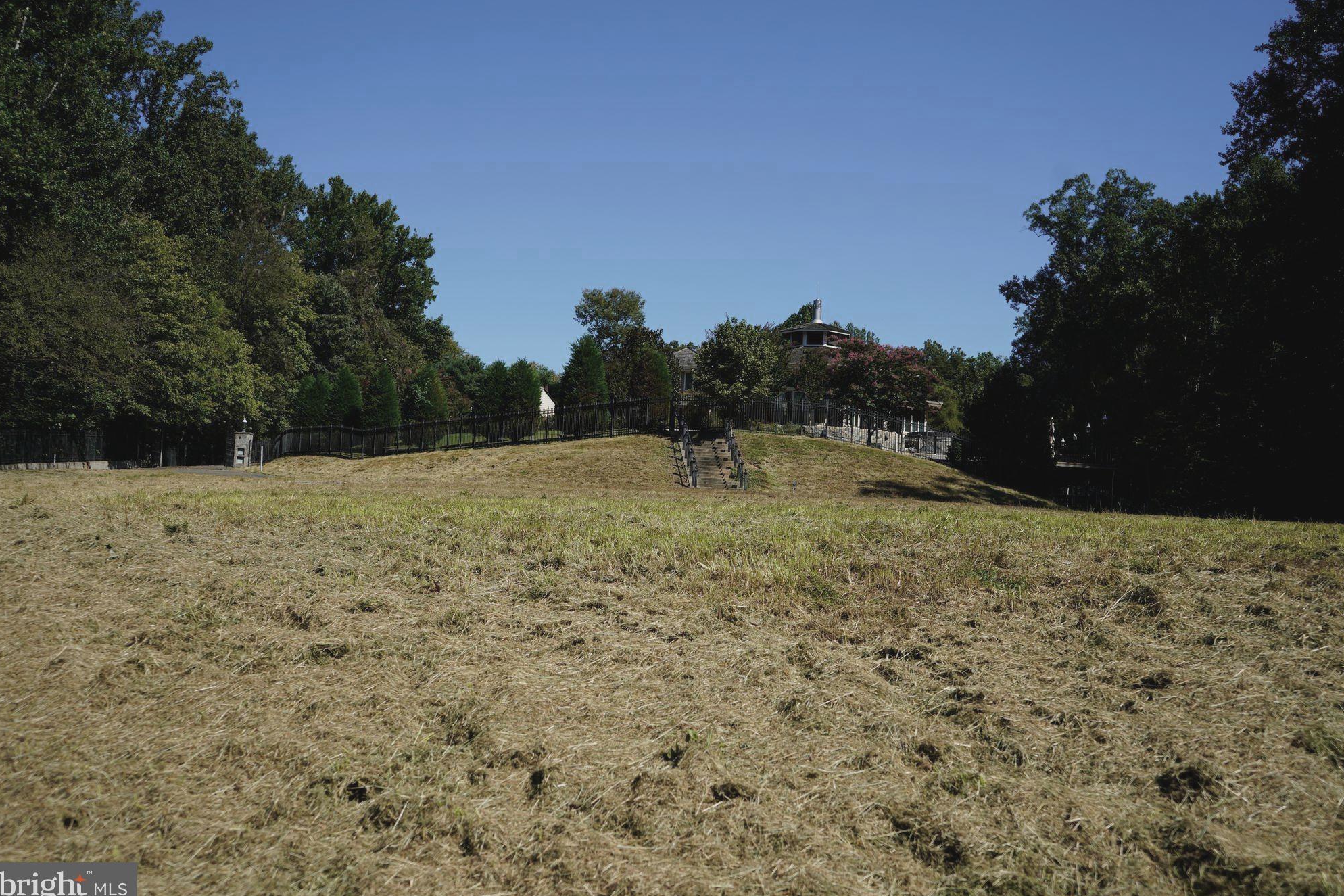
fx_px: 1269
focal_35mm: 34
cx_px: 679
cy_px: 450
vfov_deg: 38.9
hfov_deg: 55.8
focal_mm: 33
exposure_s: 1/800
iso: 100
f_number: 5
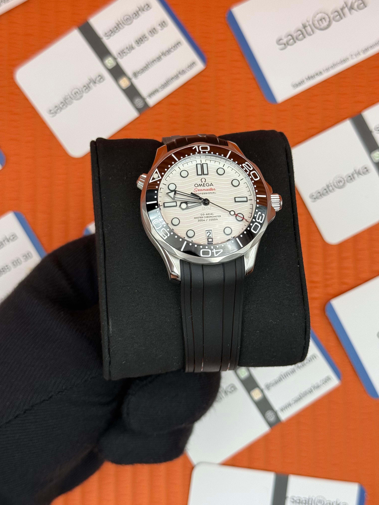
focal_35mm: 48
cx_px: 190
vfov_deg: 39.7
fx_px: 701
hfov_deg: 30.3
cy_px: 252
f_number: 1.78
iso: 64
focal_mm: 6.76
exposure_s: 1/165
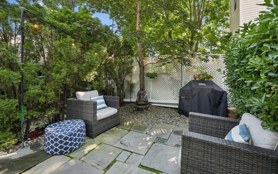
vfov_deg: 74.8
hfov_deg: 101.4
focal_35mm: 15
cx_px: 146
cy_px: 84
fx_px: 114
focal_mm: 14
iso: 320
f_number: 8
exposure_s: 1/60
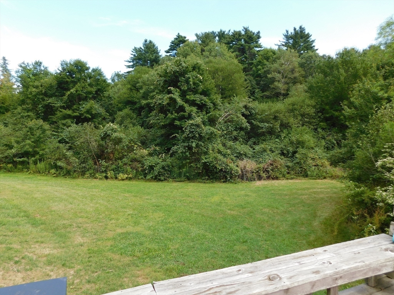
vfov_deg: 58.9
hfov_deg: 73.9
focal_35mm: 23
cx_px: 197
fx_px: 262
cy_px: 148
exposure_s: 1/400
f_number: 3
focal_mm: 4
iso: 125
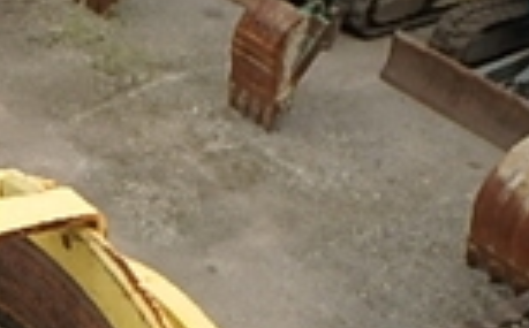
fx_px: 1007
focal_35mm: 70
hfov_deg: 26.9
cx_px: -59
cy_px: 546
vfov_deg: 16.3
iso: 125
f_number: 3.5
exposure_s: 1/200
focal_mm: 3.7
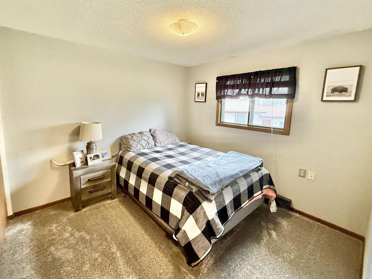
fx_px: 172
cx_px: 172
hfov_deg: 94.3
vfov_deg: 77.9
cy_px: 128
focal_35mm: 16
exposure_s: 1/60
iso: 400
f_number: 2.2
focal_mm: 2.22
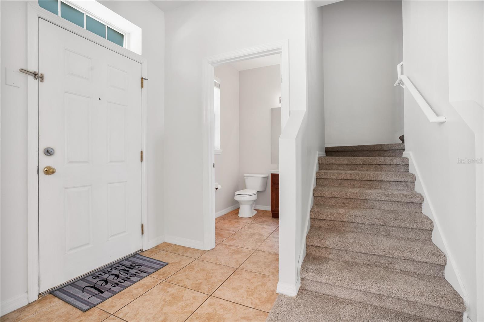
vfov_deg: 73.7
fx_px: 215
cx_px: 242
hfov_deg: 96.7
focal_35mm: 16
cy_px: 161
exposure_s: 1/3
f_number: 8
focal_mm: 16
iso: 640
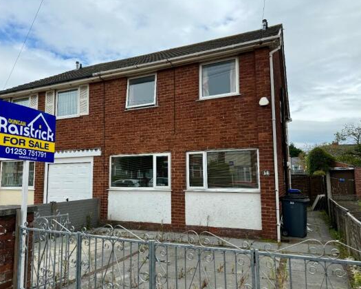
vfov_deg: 54.9
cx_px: 163
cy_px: 147
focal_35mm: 26
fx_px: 278
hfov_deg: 65.9
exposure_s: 1/2604
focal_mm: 6.76
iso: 80
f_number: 1.78
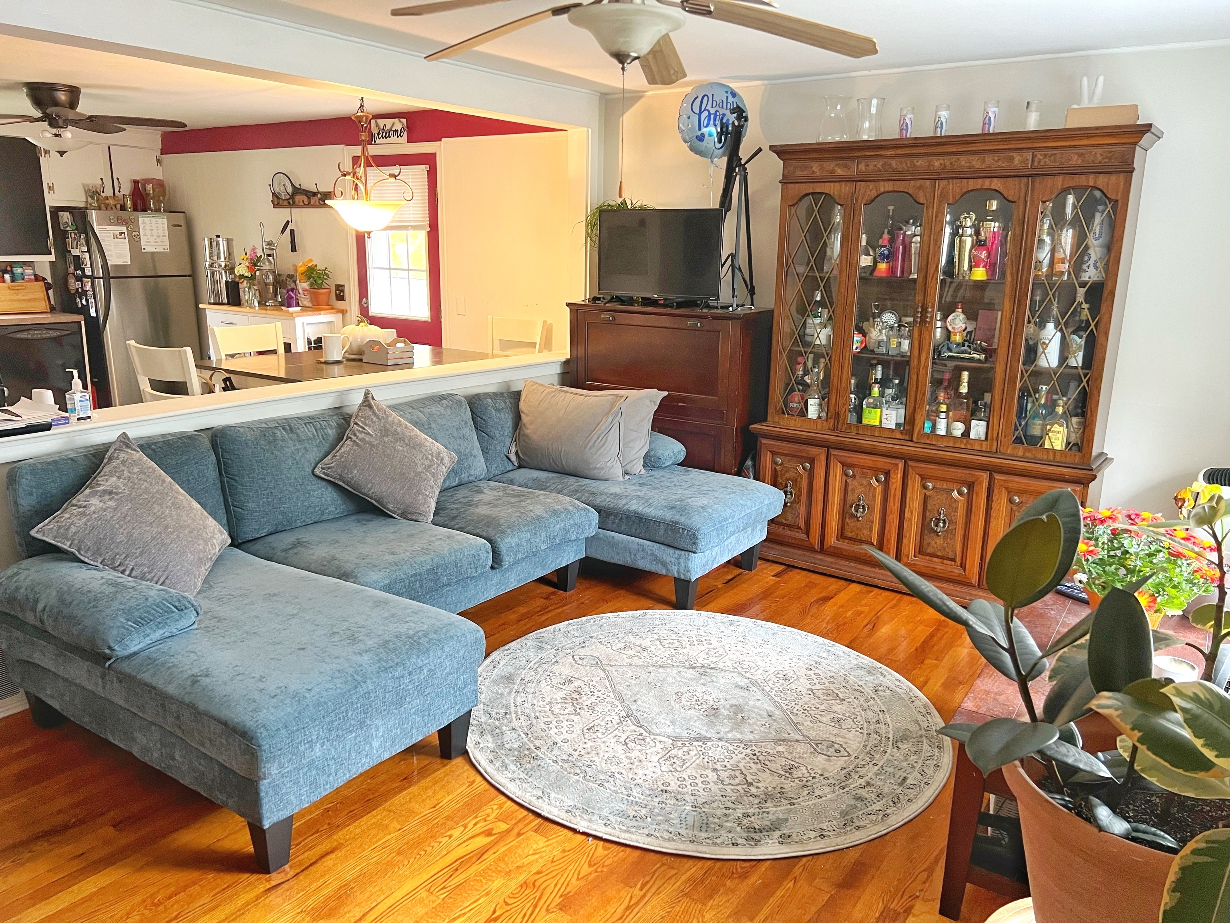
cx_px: 615
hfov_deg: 67.3
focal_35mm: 26
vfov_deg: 53.1
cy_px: 462
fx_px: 924
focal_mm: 5.7
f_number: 1.5
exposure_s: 1/60
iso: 400
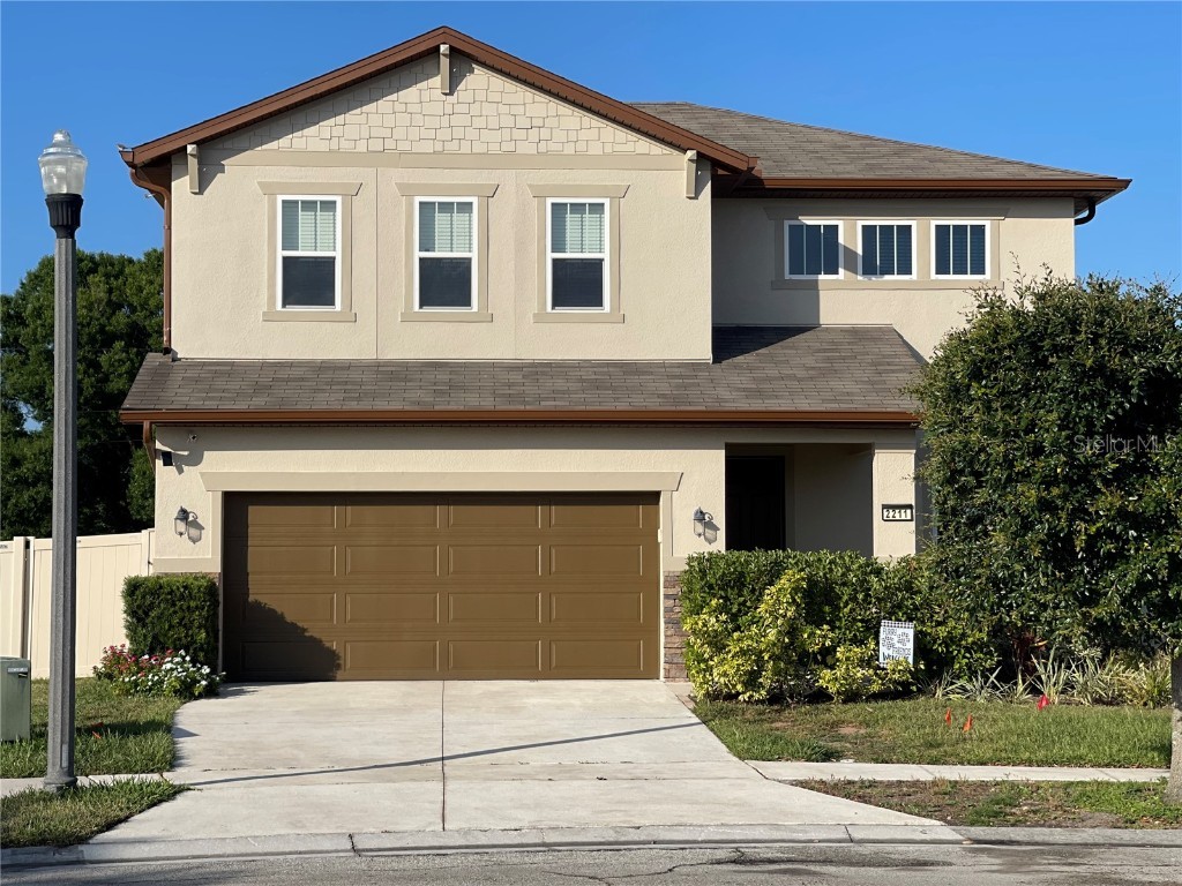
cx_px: 591
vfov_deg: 22.9
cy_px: 443
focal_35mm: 64
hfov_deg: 30.3
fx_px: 2185
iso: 32
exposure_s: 1/2053
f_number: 2.2
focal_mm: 7.5
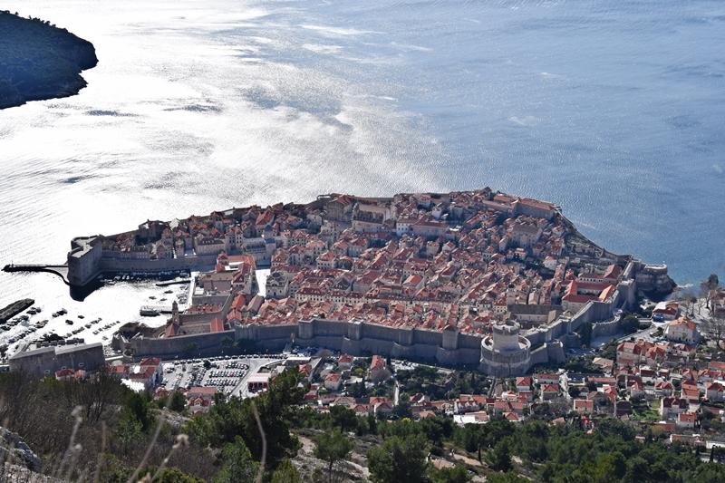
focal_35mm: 52
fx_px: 1057
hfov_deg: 37.9
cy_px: 242
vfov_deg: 25.7
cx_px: 362
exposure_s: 1/500
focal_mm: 35
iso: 200
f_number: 11
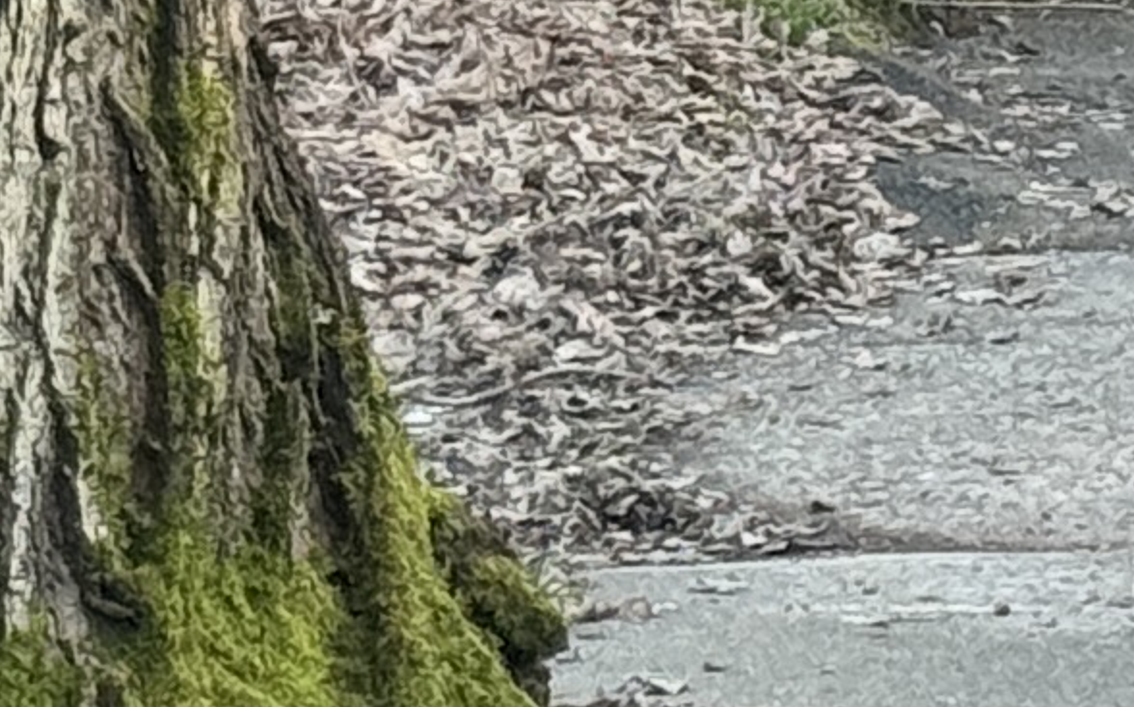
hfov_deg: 6.0
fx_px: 10782
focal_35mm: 349
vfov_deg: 3.8
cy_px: -15
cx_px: 1543
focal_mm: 6.86
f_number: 1.78
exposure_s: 1/196
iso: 64
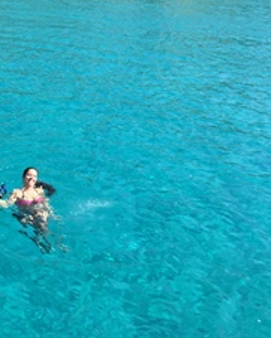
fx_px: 561
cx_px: 21
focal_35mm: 56
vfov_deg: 33.2
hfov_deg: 26.2
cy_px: 111
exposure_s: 1/942
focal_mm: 4.15
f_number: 2.2
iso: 32
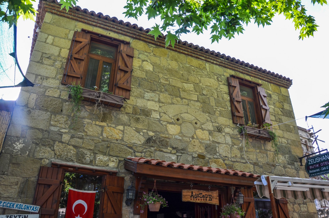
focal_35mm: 27
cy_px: 109
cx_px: 164
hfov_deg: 67.5
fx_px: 246
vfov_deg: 47.7
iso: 250
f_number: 5.6
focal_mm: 18
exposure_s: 1/125
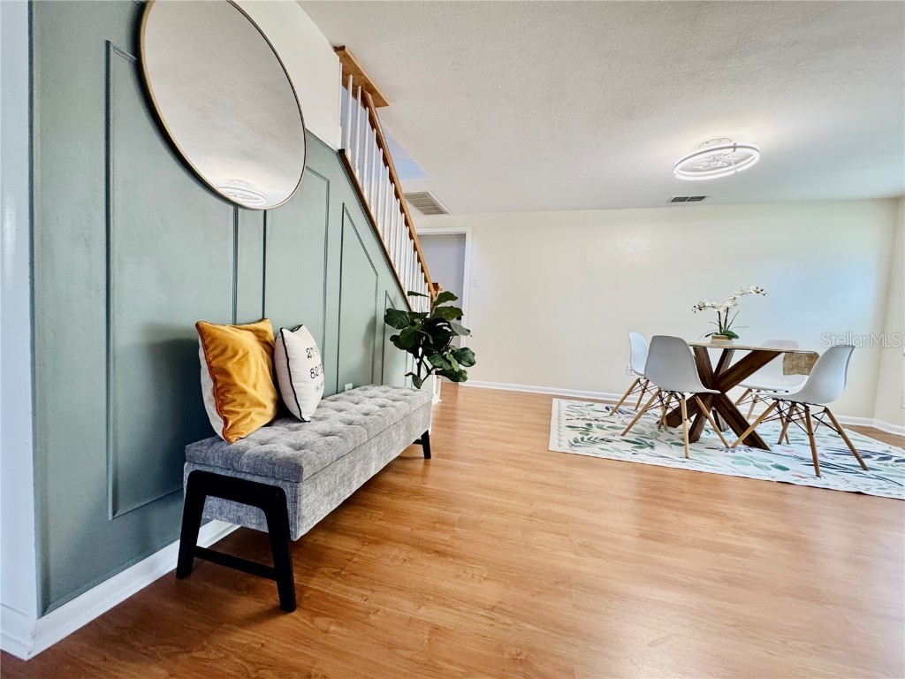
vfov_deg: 85.7
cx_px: 452
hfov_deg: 102.1
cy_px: 340
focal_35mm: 14
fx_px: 366
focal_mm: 2.22
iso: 320
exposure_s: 1/99
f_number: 2.2
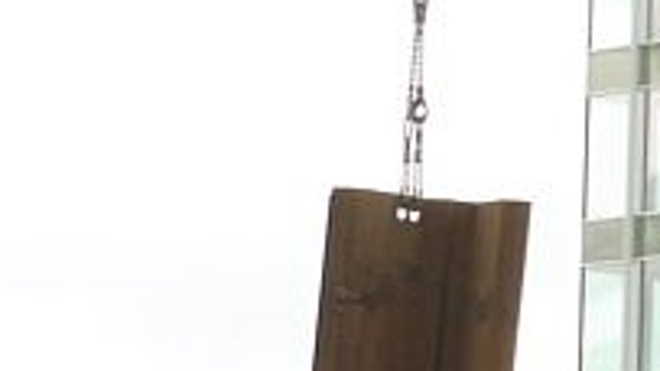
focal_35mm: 318
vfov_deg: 3.8
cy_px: 594
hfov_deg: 6.5
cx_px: 1437
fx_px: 5563
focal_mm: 10.3
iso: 100
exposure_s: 1/100
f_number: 4.7
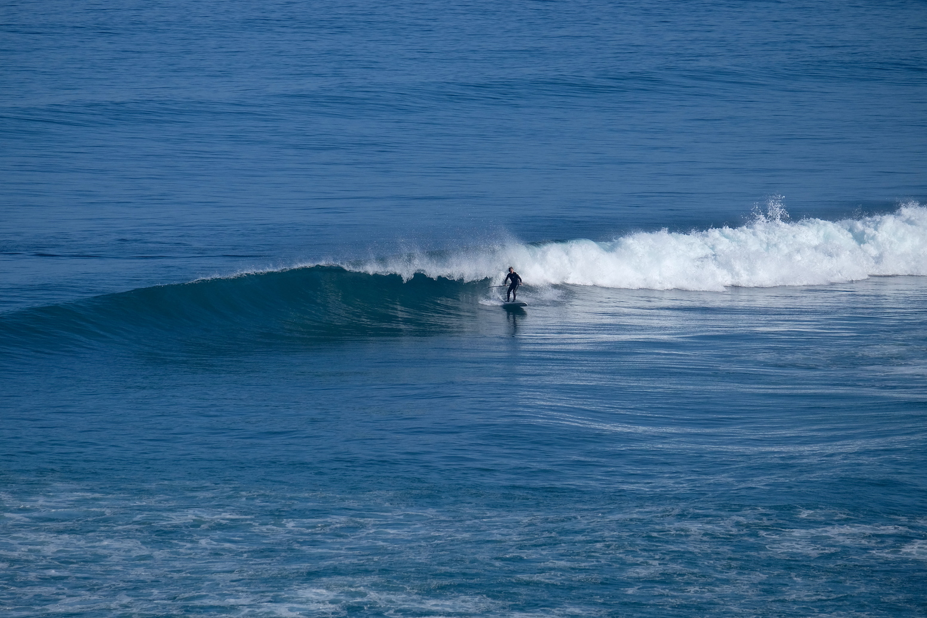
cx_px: 464
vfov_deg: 5.3
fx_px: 6618
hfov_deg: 8.0
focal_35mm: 257
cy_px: 309
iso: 400
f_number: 6.4
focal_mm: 171.6
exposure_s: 1/3000
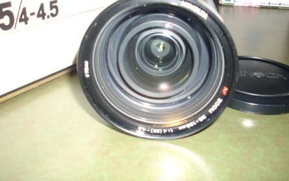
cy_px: 73
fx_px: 323
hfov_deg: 48.2
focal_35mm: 41
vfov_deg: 31.2
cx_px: 143
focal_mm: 6.2
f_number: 2.8
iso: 64
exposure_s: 1/60
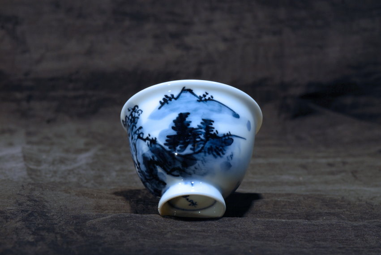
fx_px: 1669
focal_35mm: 158
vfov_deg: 8.7
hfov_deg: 13.0
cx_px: 190
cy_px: 128
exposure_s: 1/25
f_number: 13
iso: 400
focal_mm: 105
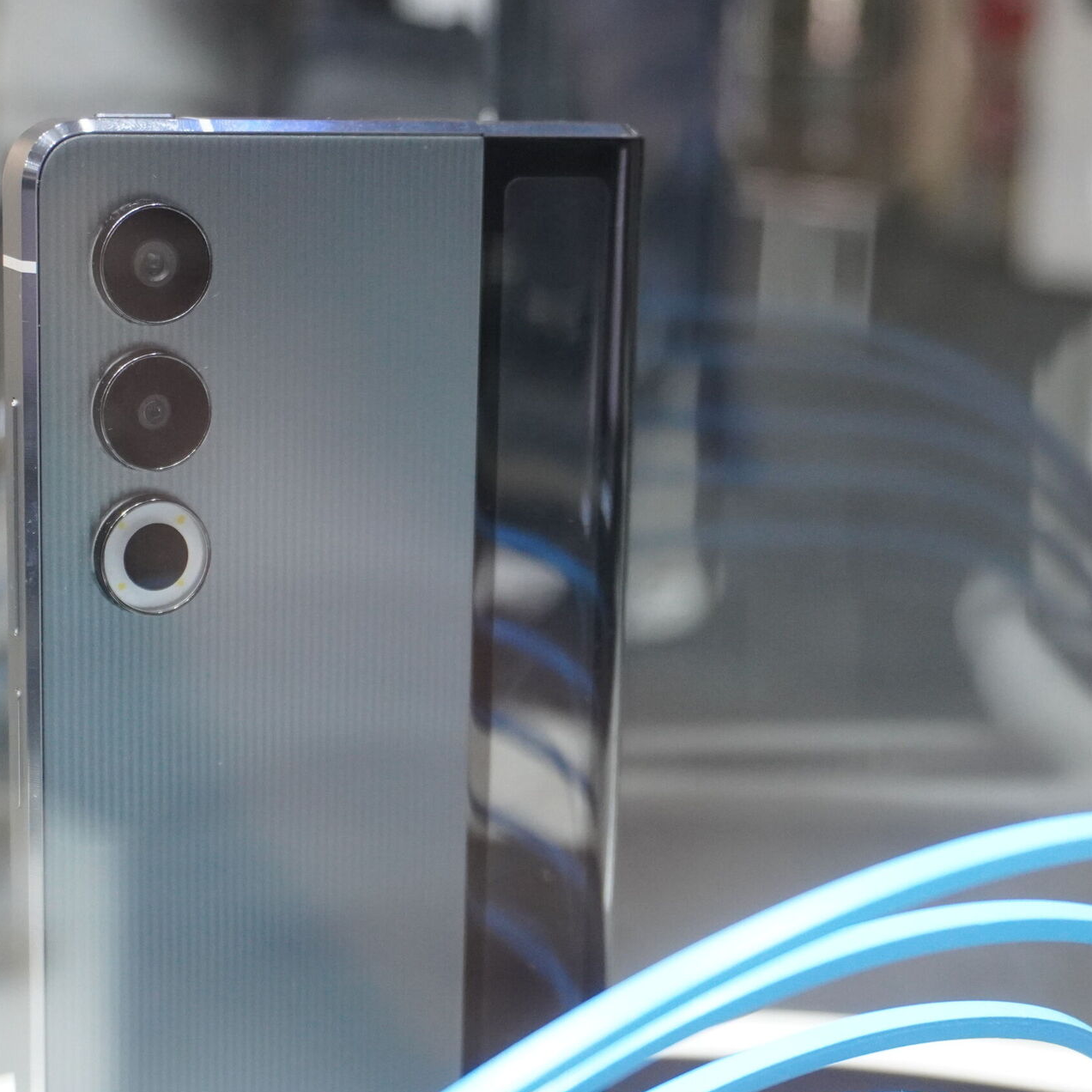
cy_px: 549
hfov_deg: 28.6
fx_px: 2129
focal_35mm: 60
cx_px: 367
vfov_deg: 28.8
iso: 2000
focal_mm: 31
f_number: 5
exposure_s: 1/160
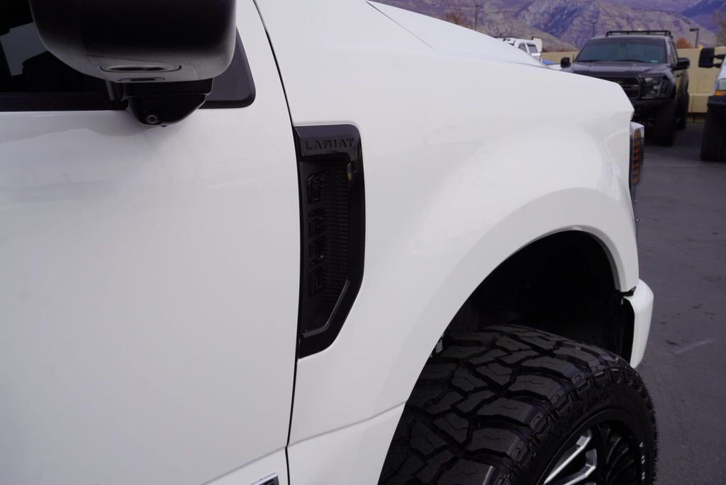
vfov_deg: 38.4
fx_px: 696
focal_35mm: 34
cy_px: 242
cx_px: 363
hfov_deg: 55.1
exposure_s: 1/125
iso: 100
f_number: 10
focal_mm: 23
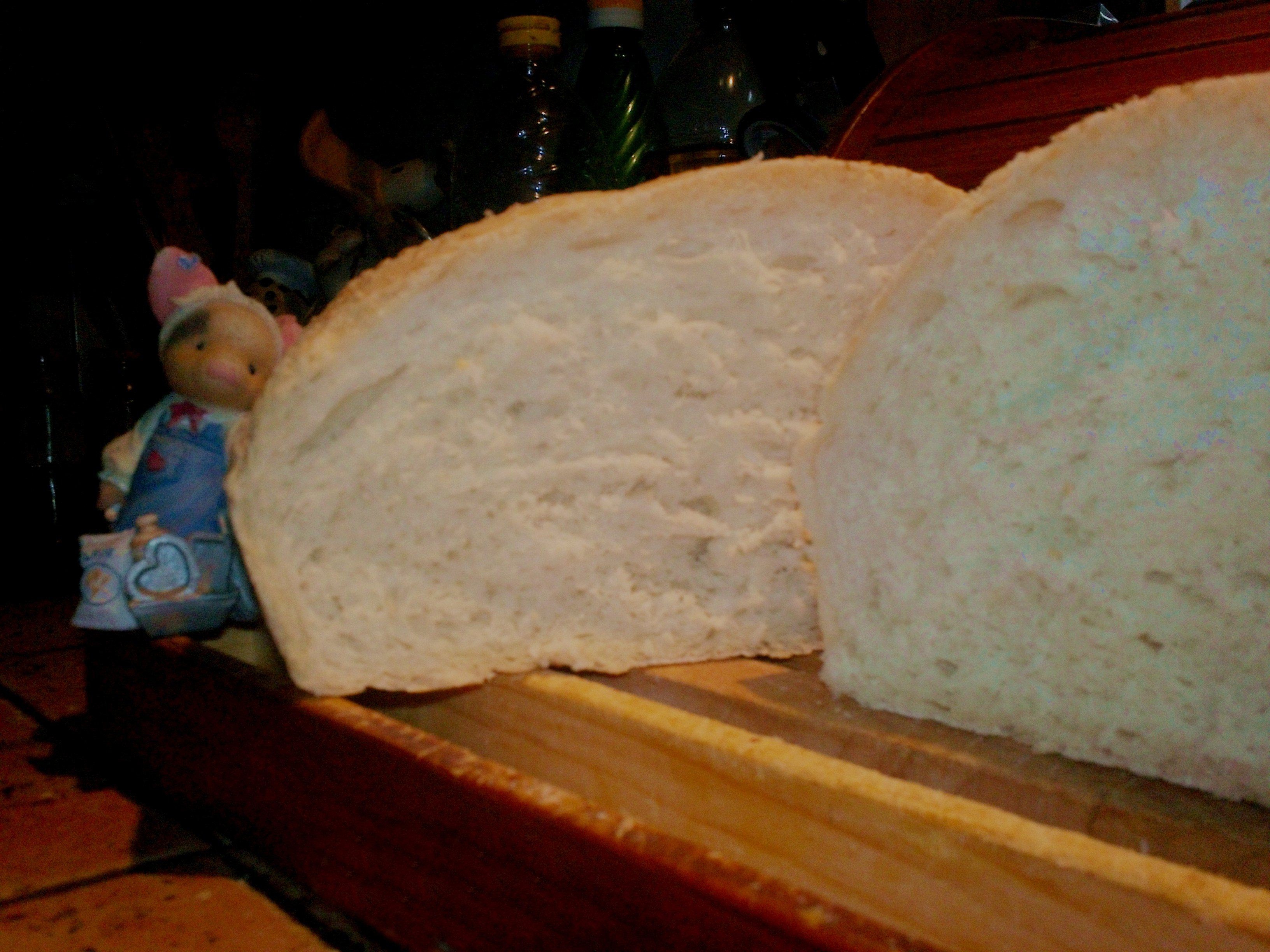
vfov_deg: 37.7
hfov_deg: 49.0
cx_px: 635
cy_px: 476
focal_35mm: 38
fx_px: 1394
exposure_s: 1/30
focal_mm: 6.3
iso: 80
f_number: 4.5
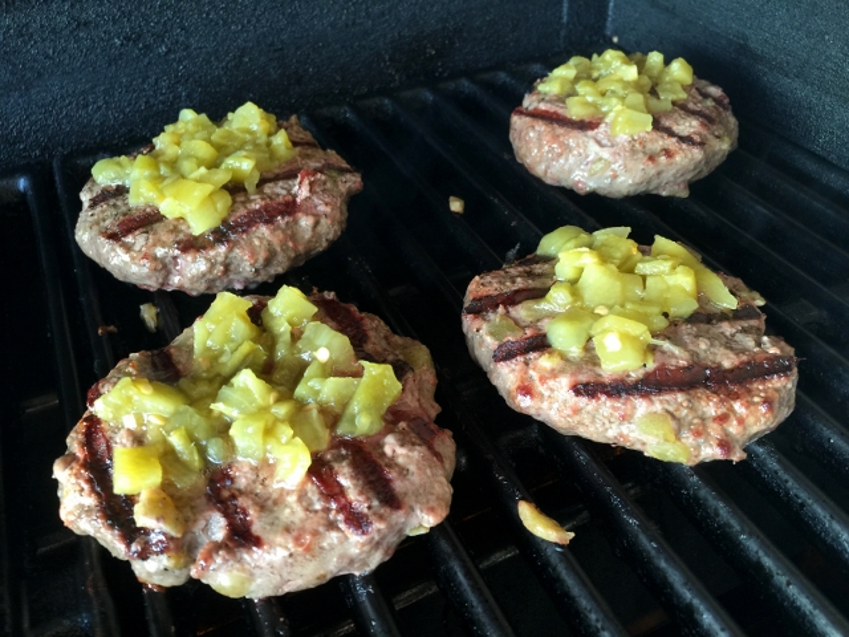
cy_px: 318
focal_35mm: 29
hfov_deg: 61.7
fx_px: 711
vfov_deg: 48.2
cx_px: 424
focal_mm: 4.15
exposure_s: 1/15
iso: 32
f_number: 2.2
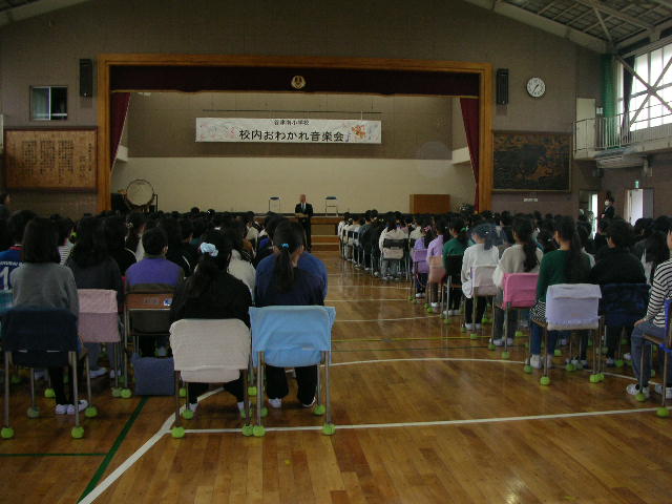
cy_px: 252
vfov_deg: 40.7
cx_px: 336
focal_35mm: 35
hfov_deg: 52.6
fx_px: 679
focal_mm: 5.8
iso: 119
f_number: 3
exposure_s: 1/60.1
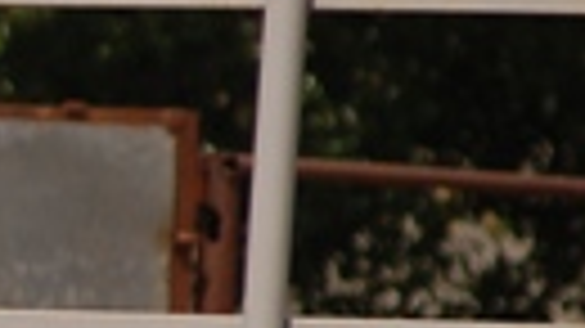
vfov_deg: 0.8
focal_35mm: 1544
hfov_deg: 1.4
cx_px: -765
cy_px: 373
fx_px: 23940
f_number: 4
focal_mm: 200
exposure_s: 1/3000
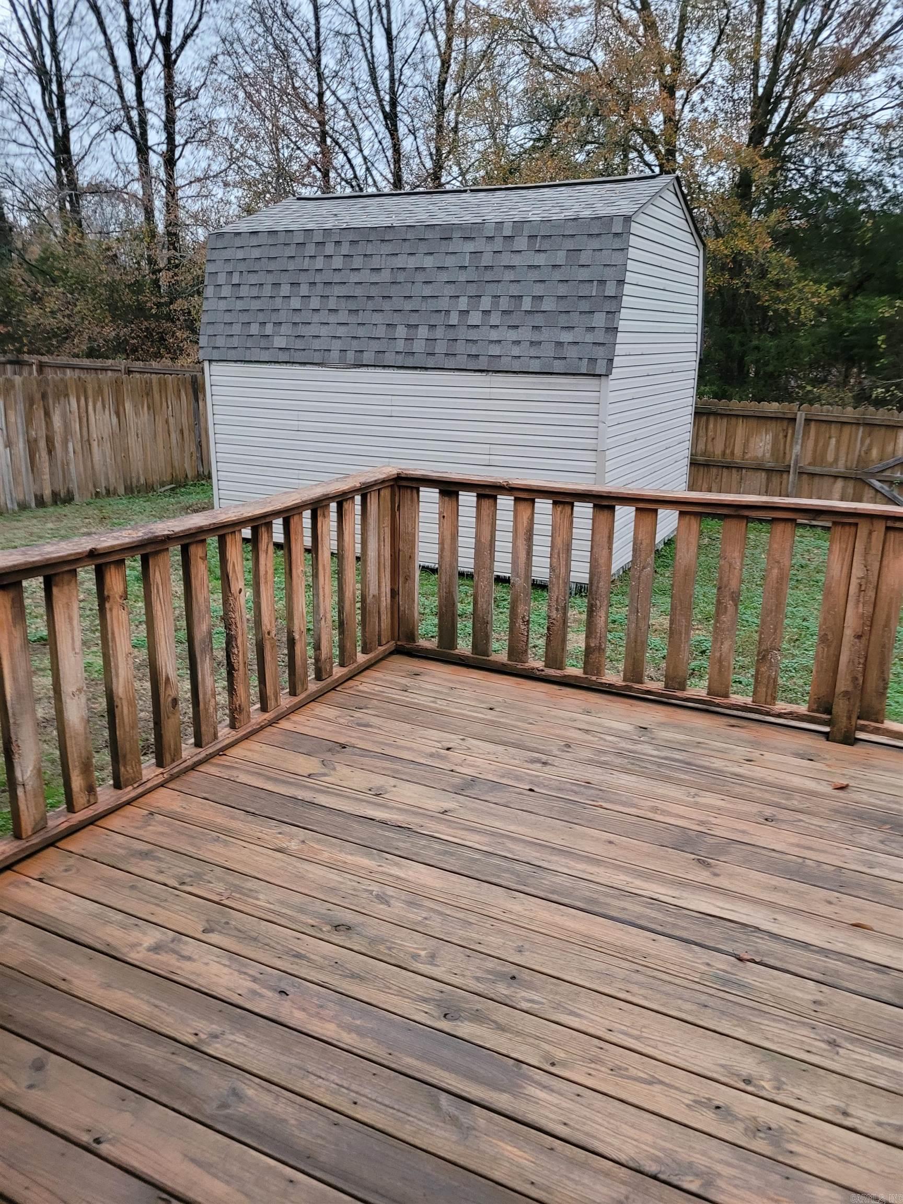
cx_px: 452
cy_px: 602
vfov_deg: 67.3
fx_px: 904
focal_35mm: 26
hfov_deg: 53.1
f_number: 1.8
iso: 500
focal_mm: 5.4
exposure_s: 1/40
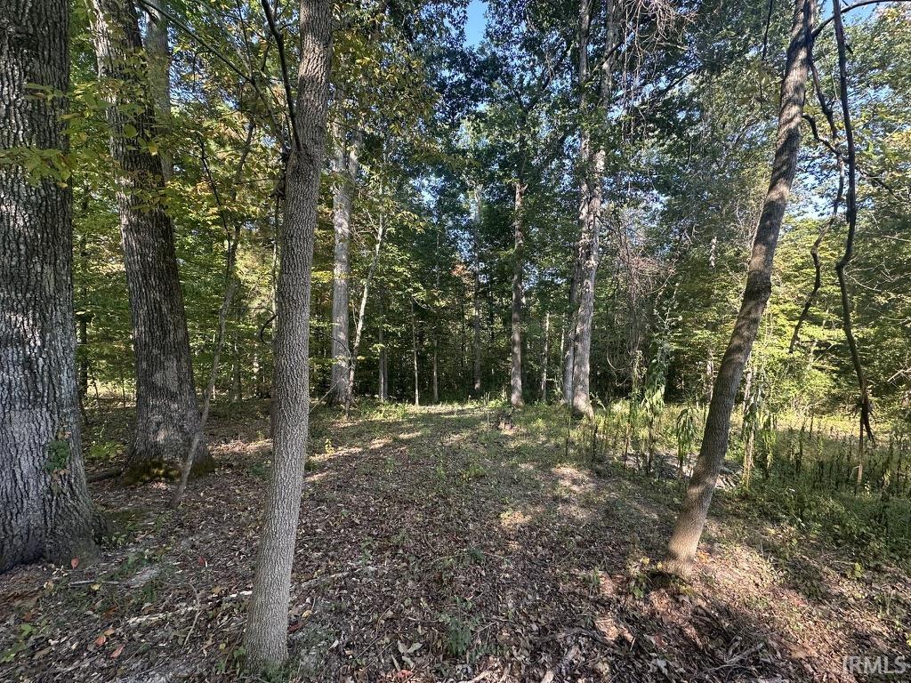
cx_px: 456
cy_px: 342
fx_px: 368
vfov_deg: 85.7
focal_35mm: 14
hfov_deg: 102.1
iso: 50
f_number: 2.2
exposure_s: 1/99
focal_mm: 2.22
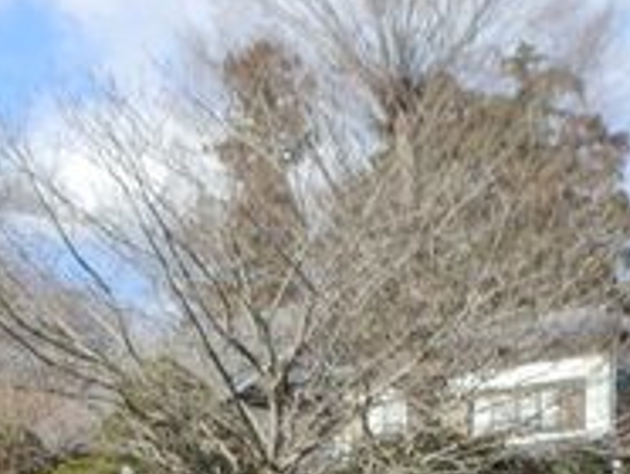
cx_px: 467
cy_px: 809
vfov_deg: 13.2
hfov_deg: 18.9
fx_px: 1877
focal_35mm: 103
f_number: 3
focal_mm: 4.2
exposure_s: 1/640
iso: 80
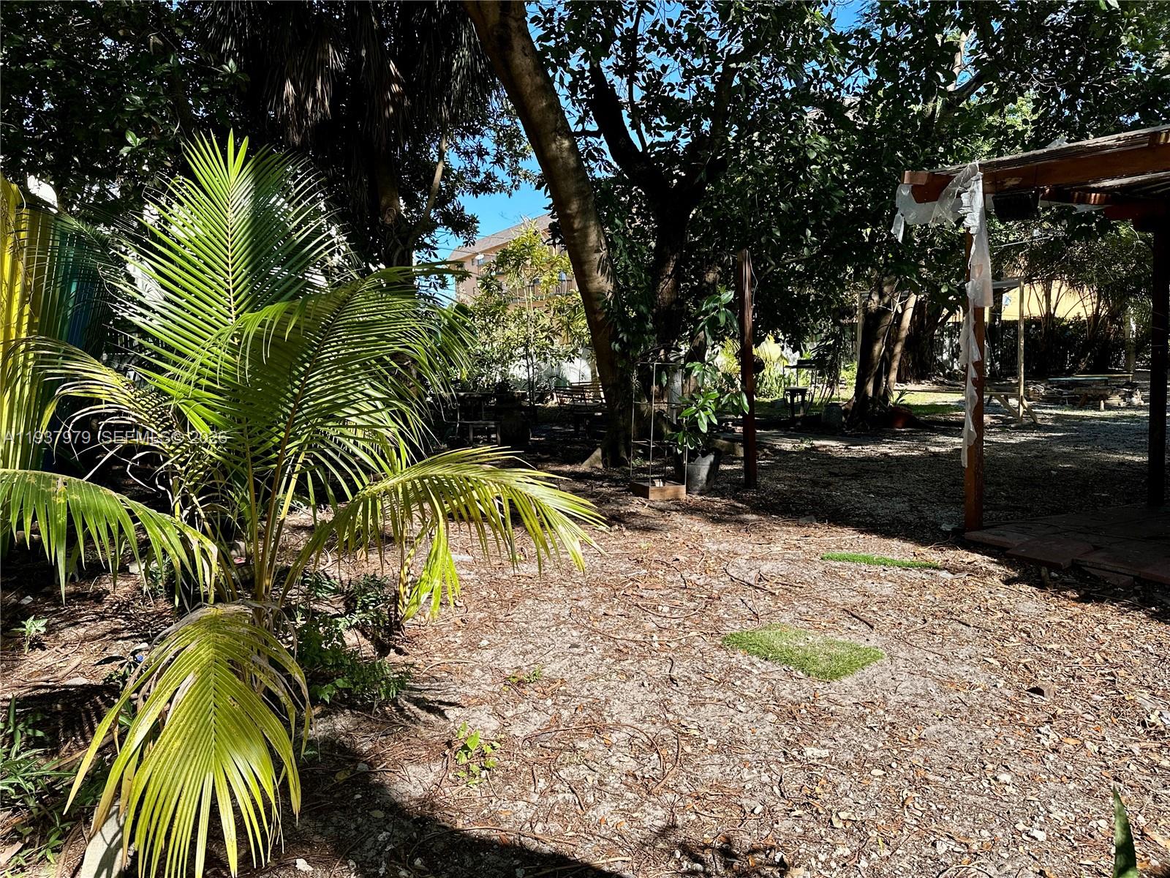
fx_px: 811
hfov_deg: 71.6
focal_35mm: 24
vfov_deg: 56.8
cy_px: 439
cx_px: 585
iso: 80
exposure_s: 1/1339
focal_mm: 6.86
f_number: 1.78
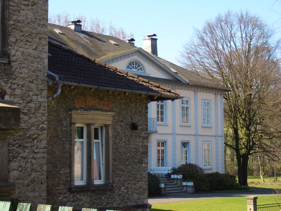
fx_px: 601
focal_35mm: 74
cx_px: 140
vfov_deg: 19.9
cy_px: 106
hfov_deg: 26.3
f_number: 3.9
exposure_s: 1/200
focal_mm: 12.2
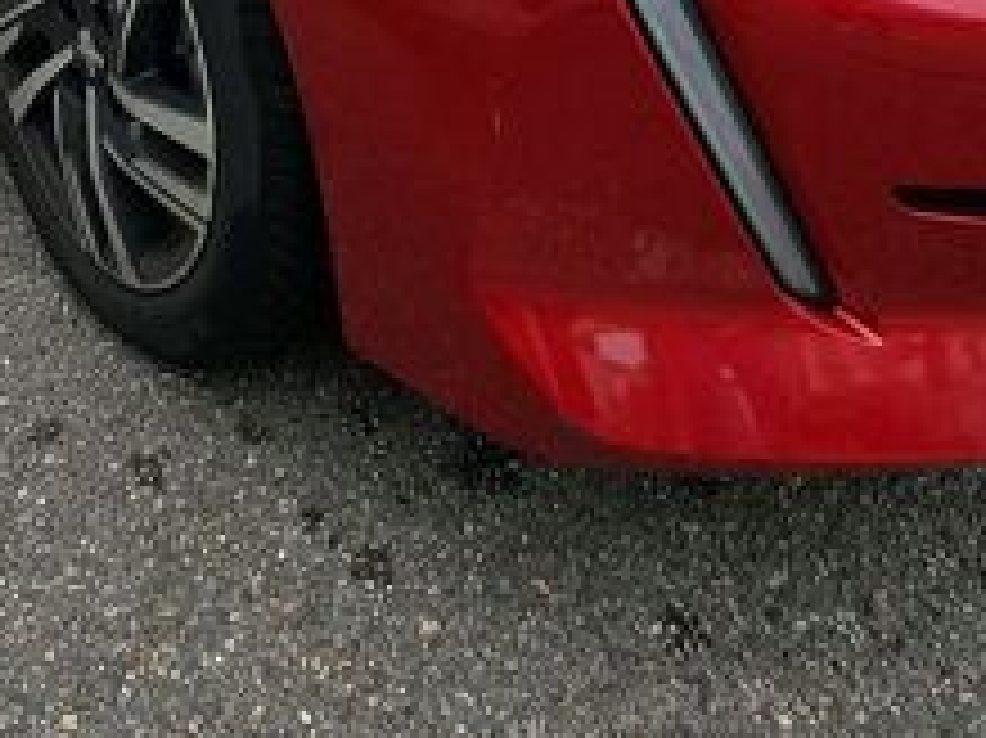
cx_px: 486
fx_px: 1082
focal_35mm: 38
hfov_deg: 49.0
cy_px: -288
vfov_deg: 28.6
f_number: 2.2
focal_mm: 1.74
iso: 50
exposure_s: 1/104
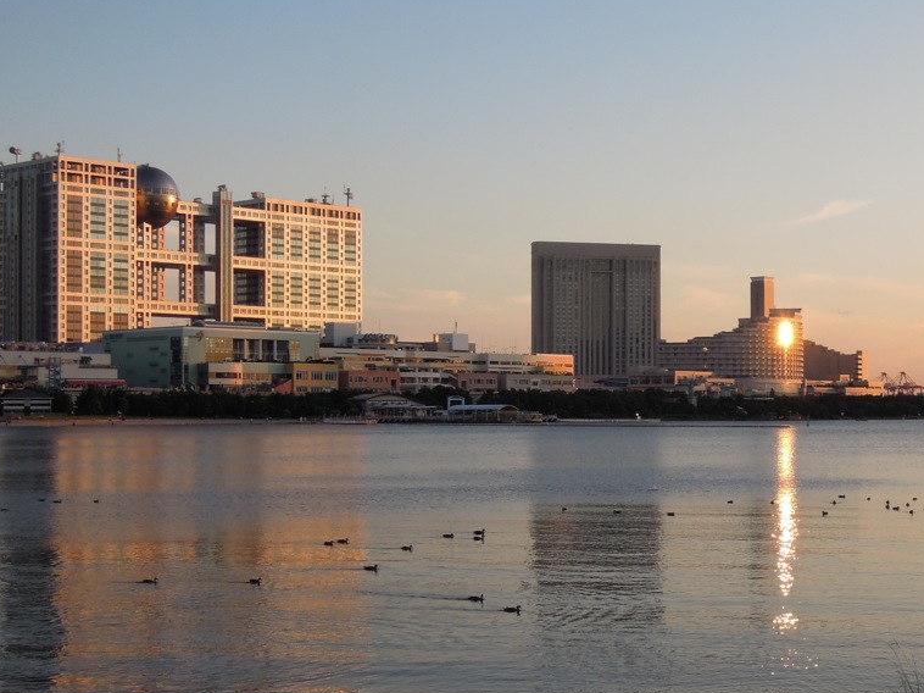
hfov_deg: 29.3
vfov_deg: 22.2
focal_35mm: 66
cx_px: 570
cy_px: 404
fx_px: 1761
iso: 160
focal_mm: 9
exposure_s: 1/400
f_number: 3.7
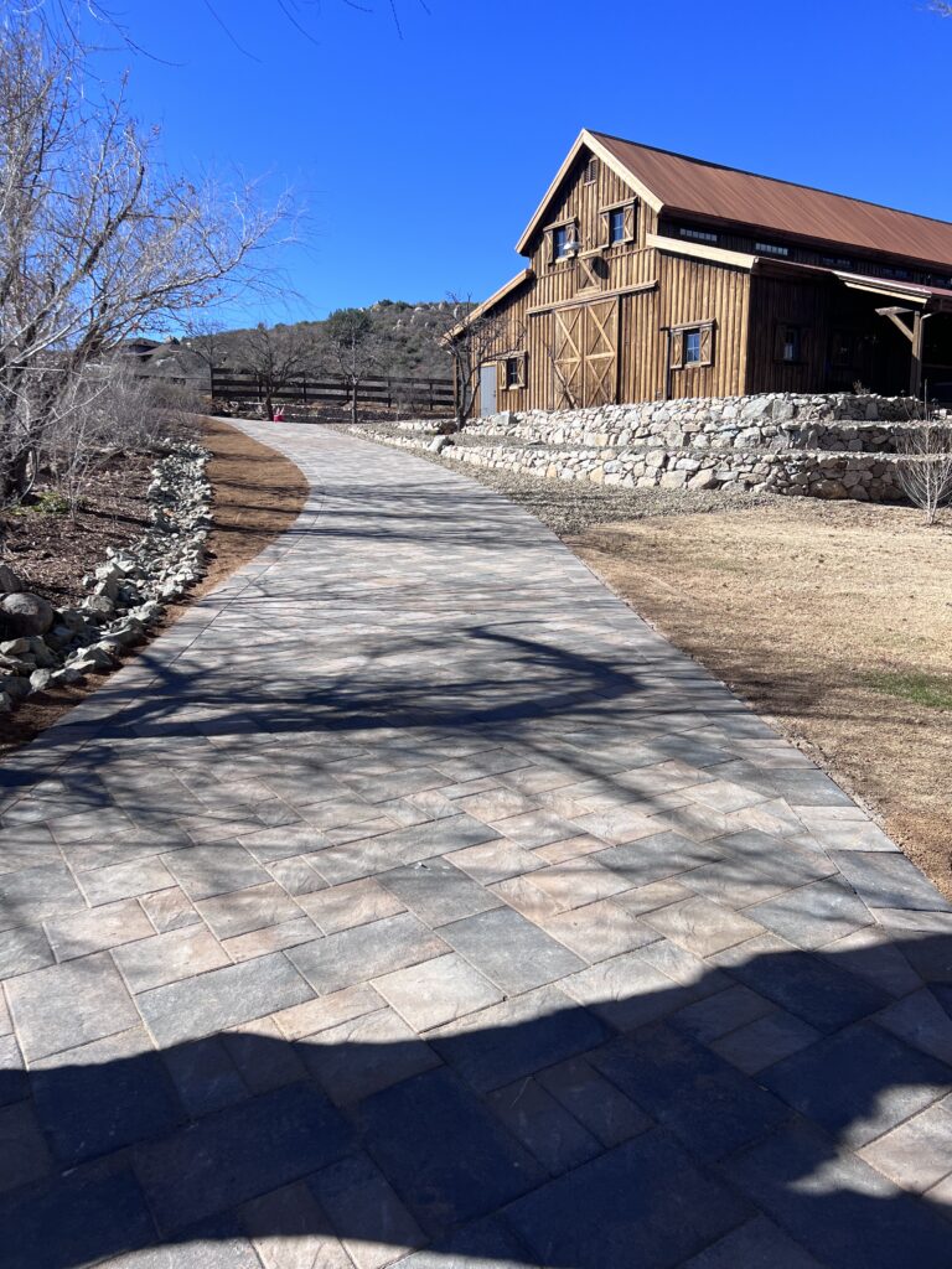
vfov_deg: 67.3
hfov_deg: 53.1
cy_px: 634
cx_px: 476
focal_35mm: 26
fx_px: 953
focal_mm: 5.7
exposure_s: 1/3165
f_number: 1.5
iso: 50
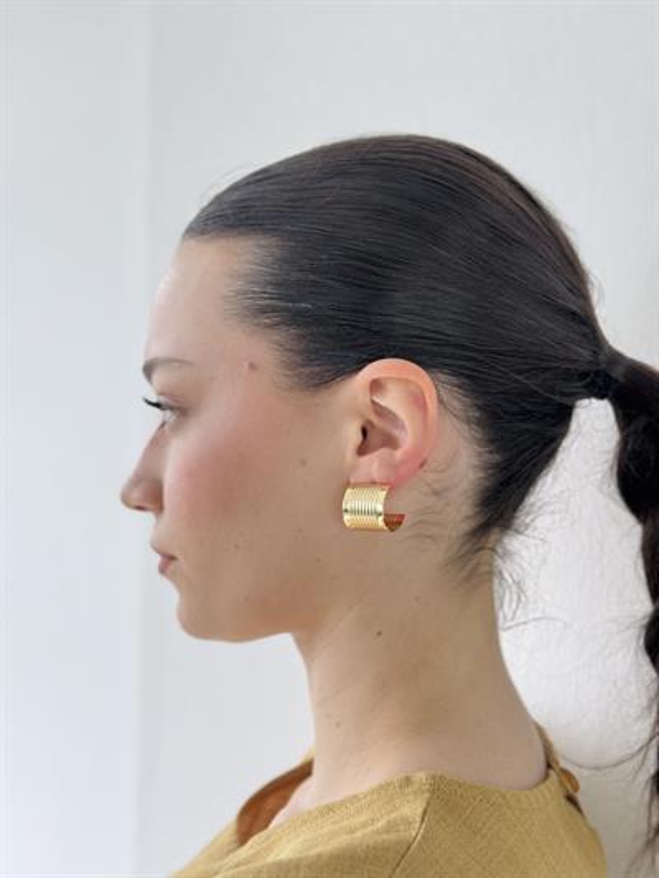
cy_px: 439
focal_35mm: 48
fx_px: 1218
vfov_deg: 39.6
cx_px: 330
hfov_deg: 30.3
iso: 64
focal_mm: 6.76
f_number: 1.78
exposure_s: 1/172
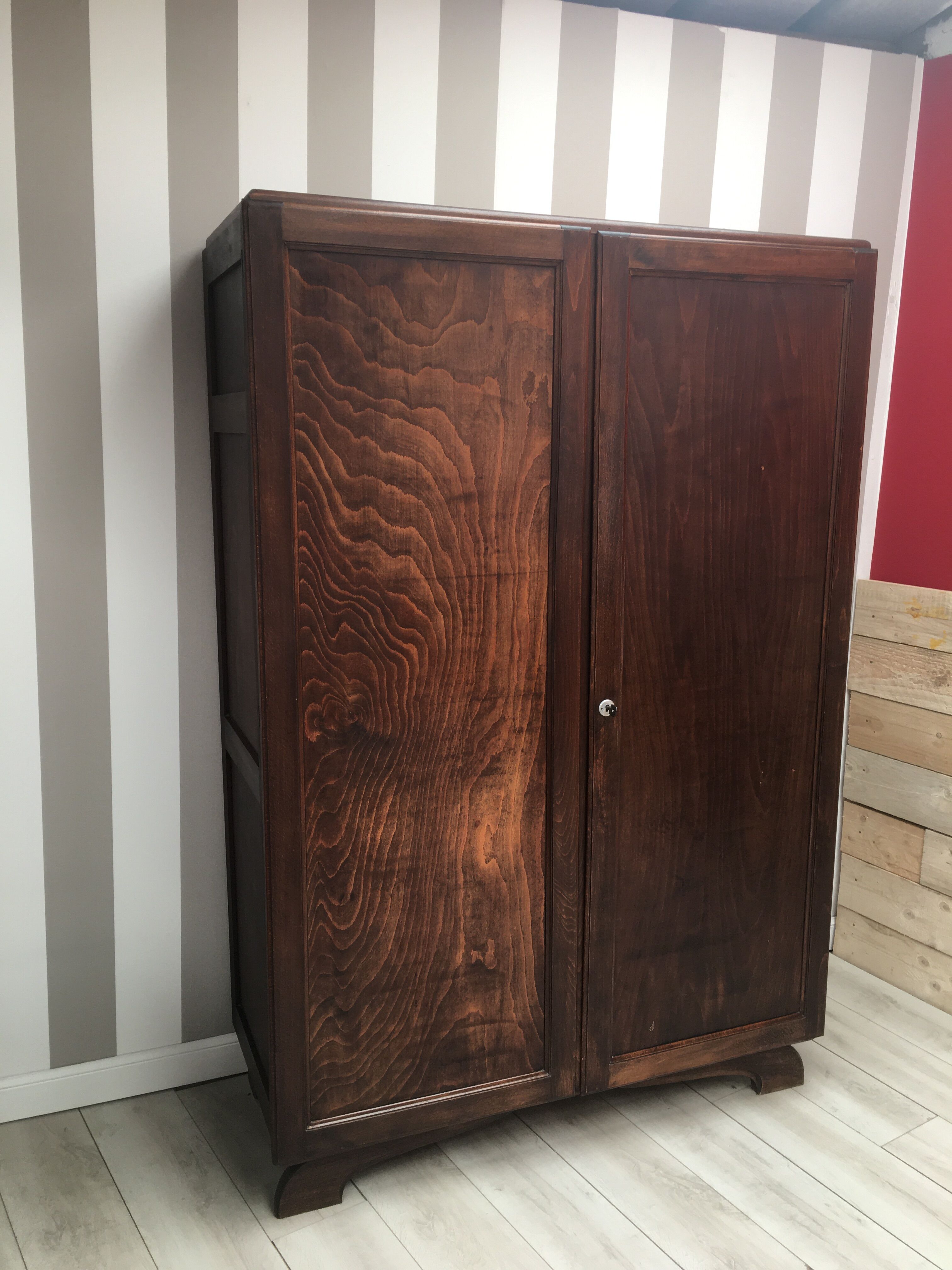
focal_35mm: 29
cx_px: 476
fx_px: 1063
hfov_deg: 48.2
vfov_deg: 61.7
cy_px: 635
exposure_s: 1/100
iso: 40
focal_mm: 4.15
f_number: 2.2
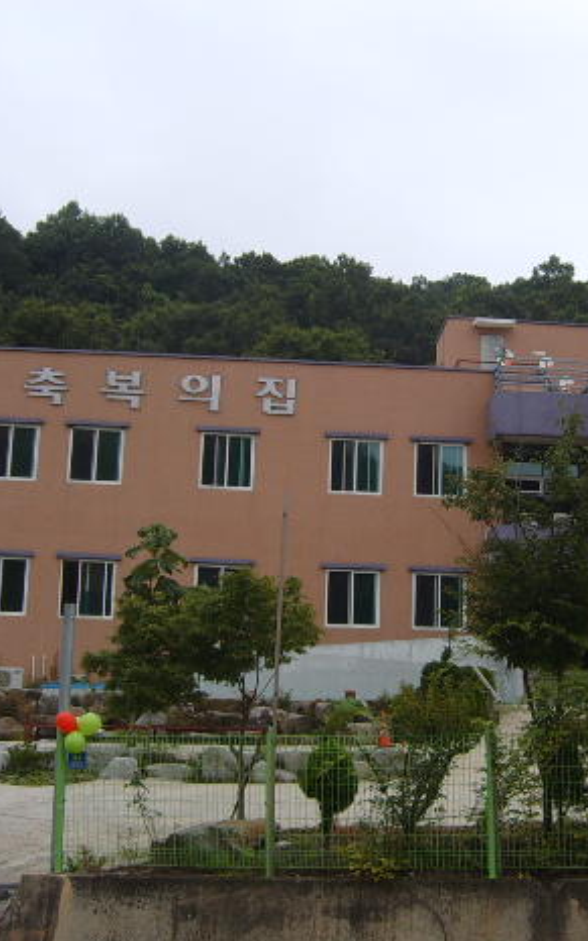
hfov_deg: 25.2
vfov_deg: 39.6
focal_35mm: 51
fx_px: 1308
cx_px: 380
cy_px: 479
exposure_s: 1/350
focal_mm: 5.8
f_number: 5.8
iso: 50
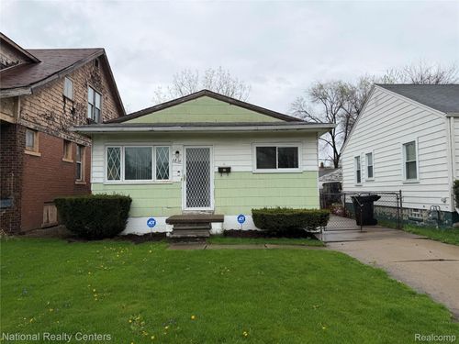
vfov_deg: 56.8
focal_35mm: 24
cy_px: 172
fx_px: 318
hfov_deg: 71.6
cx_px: 230
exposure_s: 1/2703
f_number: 1.78
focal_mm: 6.76
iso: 80
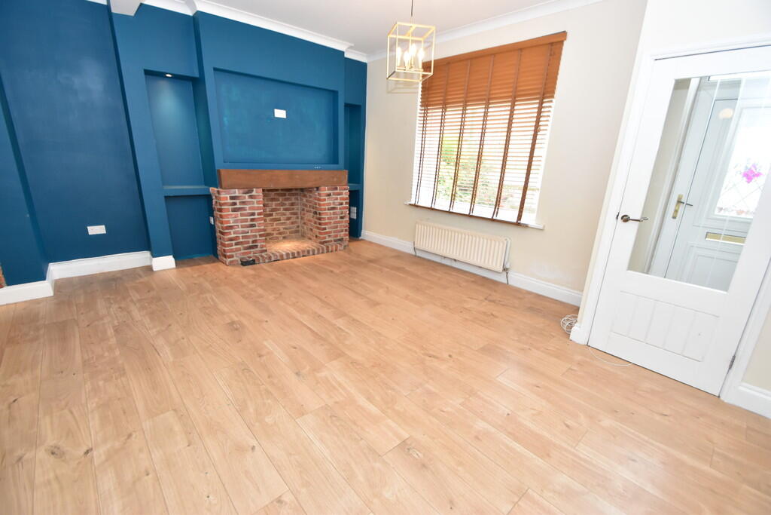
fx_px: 321
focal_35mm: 15
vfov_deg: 77.3
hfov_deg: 100.4
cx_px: 386
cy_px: 258
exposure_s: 1/100
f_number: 5
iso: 800
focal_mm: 10
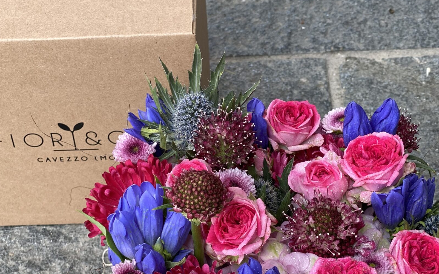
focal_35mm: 88
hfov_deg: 23.6
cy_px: 163
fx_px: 1053
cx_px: 220
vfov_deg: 14.8
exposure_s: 1/165
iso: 20
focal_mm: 6
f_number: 2
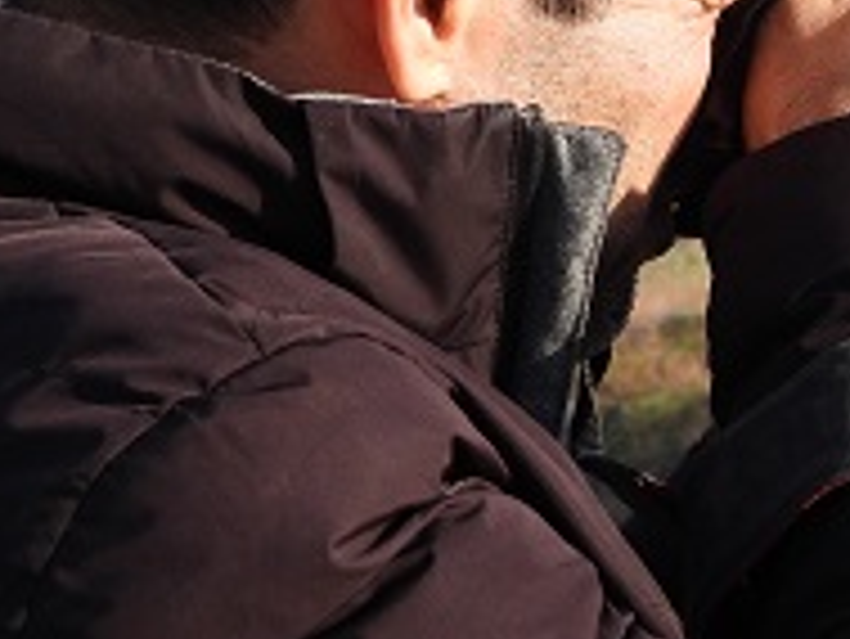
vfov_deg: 7.8
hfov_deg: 10.3
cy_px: 140
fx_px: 4668
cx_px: 868
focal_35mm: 190
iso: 100
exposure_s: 1/500
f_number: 3.5
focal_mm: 10.7
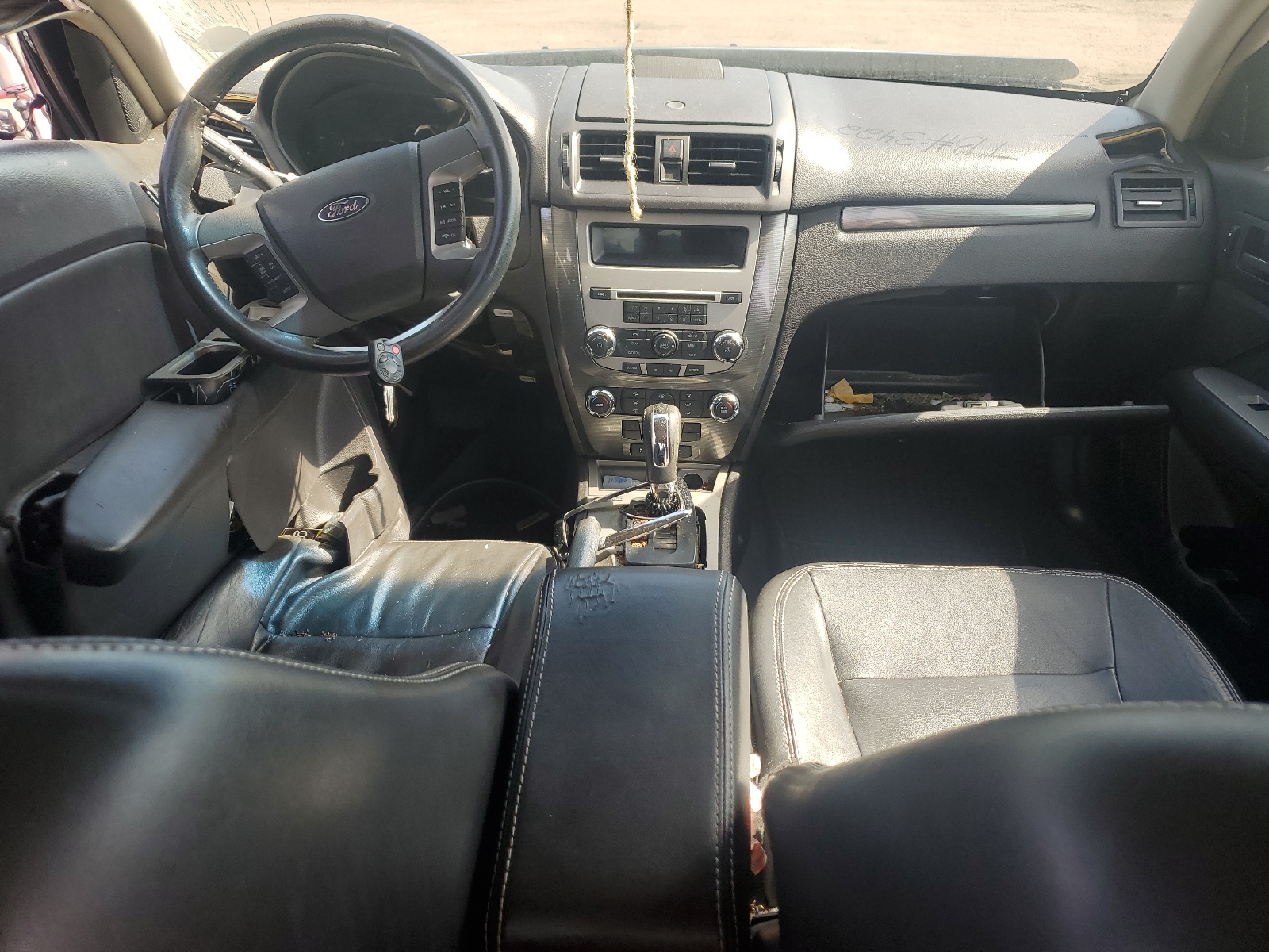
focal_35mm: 26
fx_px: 953
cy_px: 476
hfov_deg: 67.3
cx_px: 634
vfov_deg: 53.1
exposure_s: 1/370
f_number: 1.5
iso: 50
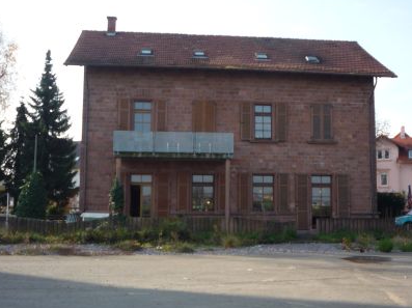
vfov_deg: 31.5
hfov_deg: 41.2
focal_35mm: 46
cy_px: 143
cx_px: 225
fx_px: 547
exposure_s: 1/250
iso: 100
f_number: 4
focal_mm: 5.2
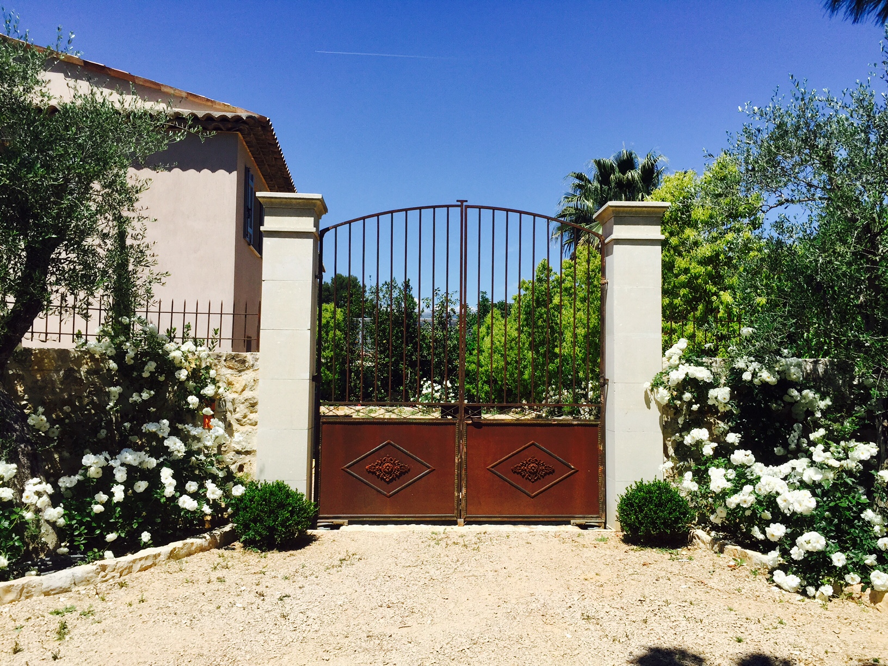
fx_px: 744
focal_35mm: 29
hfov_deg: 61.7
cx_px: 444
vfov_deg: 48.2
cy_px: 333
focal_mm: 4.15
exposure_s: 1/2475
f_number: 2.2
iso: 32
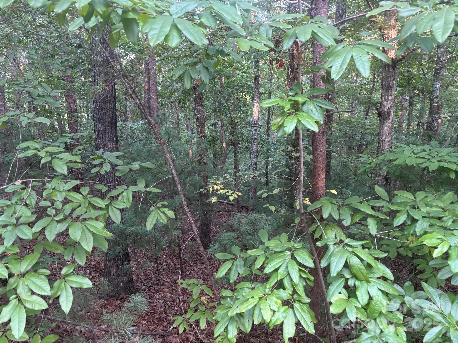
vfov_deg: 53.1
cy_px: 172
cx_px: 229
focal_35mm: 26
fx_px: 344
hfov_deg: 67.3
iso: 200
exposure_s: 1/60
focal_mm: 5.96
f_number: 1.6
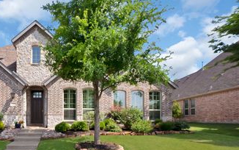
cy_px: 117
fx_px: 163
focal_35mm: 25
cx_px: 57
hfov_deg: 67.5
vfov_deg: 47.0
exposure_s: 1/800
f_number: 9
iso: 640
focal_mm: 16
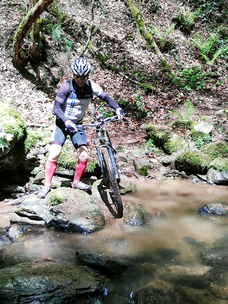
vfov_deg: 35.5
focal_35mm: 54
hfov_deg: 27.0
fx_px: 474
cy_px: 152
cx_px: 114
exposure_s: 1/105
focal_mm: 3.81
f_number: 2.2
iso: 50
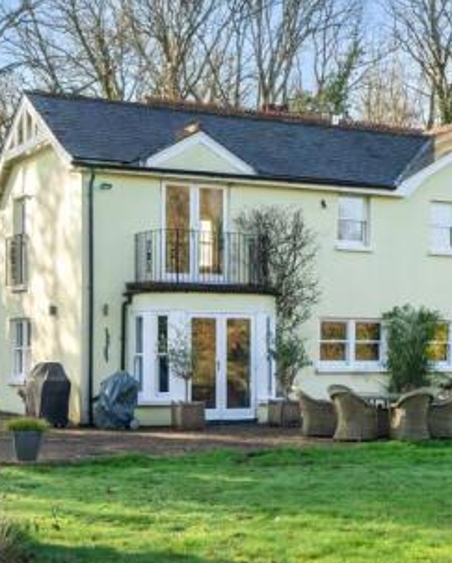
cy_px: 254
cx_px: 377
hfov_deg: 20.7
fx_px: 1219
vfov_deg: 26.0
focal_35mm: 73
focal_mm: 24
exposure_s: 1/160
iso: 400
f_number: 8
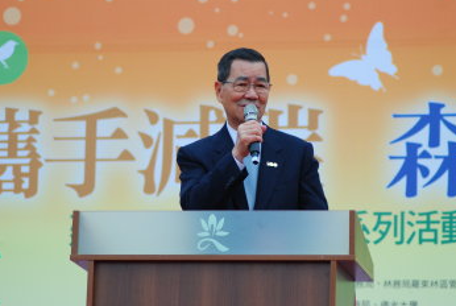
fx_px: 2766
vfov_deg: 6.3
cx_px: 246
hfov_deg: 9.4
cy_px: 151
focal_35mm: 218
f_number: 4.2
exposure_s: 1/250
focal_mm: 130
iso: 320
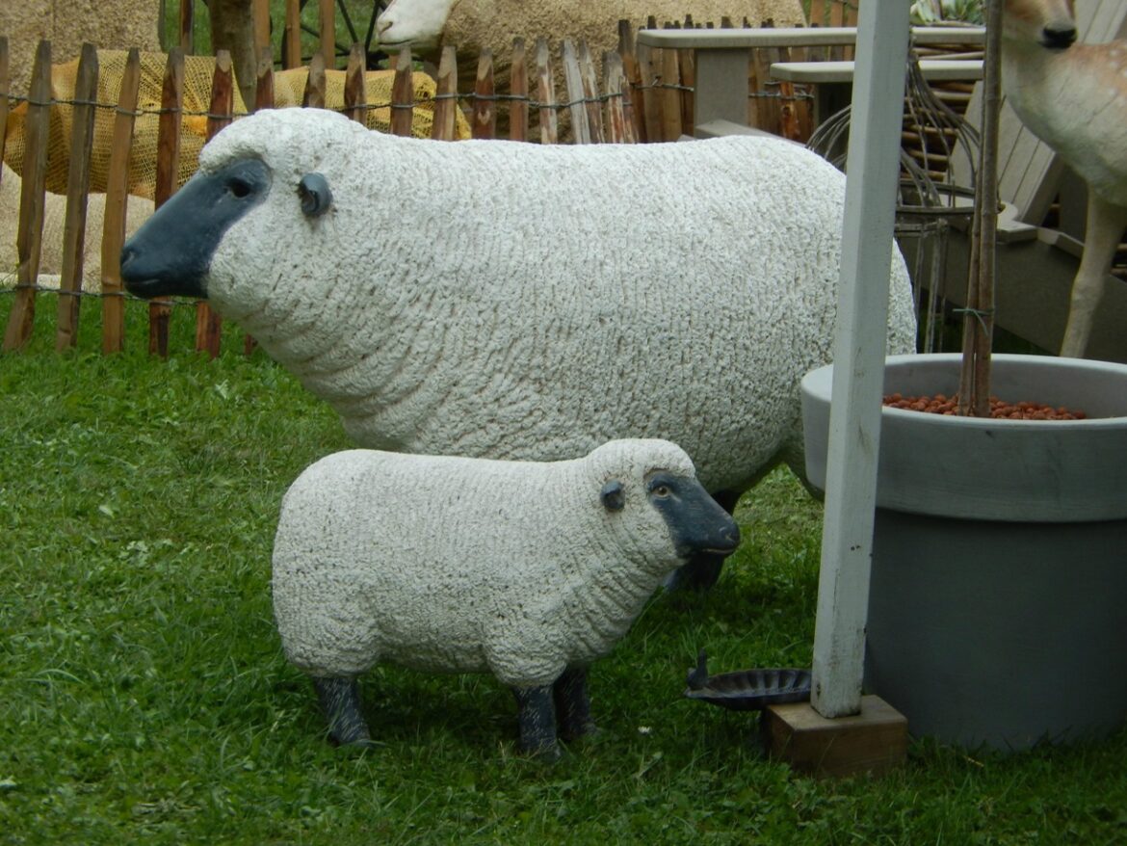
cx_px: 564
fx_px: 5503
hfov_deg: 11.7
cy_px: 423
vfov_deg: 8.8
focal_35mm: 169
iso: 125
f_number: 5.7
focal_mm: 30.3
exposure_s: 1/100
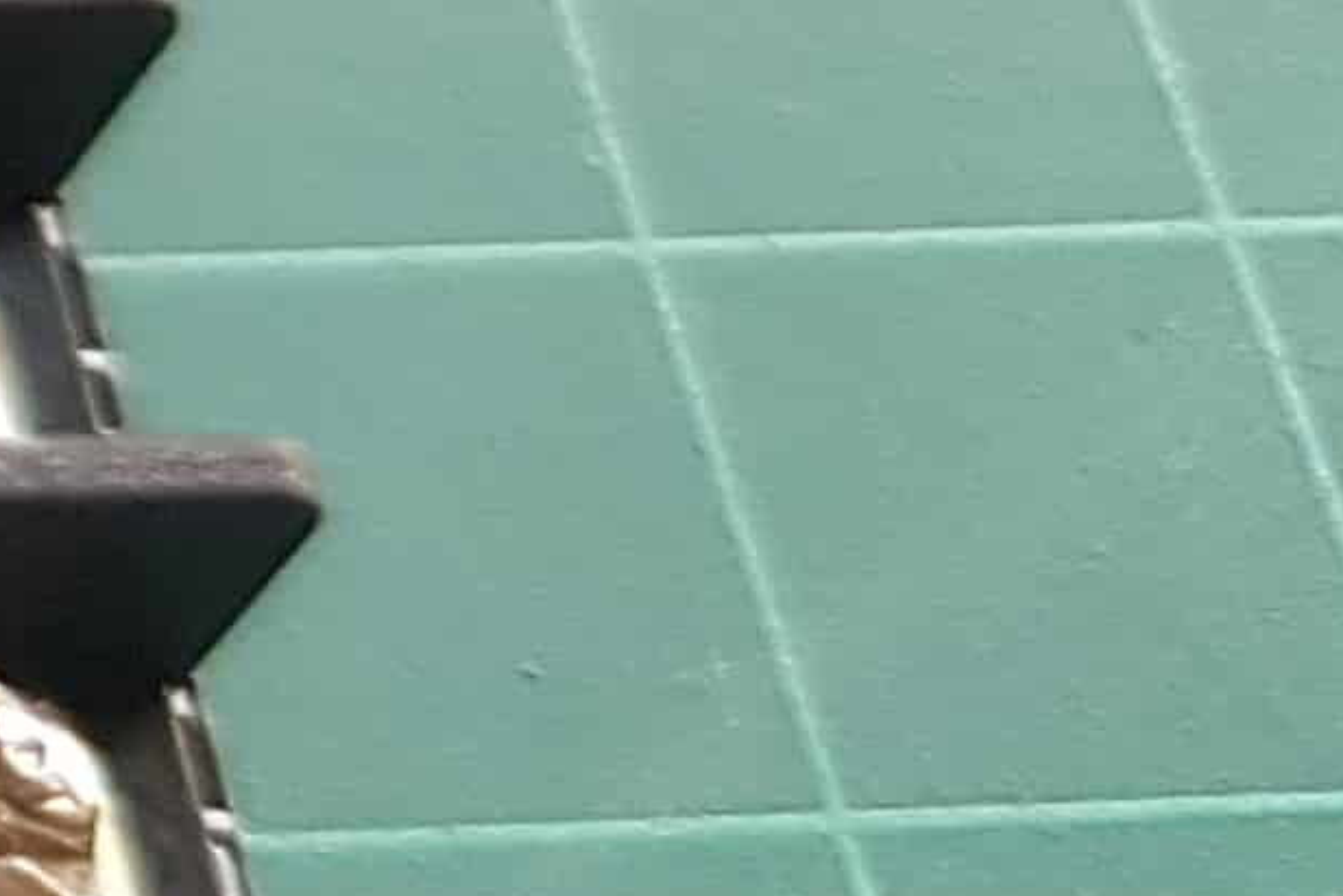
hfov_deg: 9.0
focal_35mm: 177
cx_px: -2889
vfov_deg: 7.4
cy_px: -1083
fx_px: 6604
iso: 125
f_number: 1.7
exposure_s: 1/60
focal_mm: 4.2
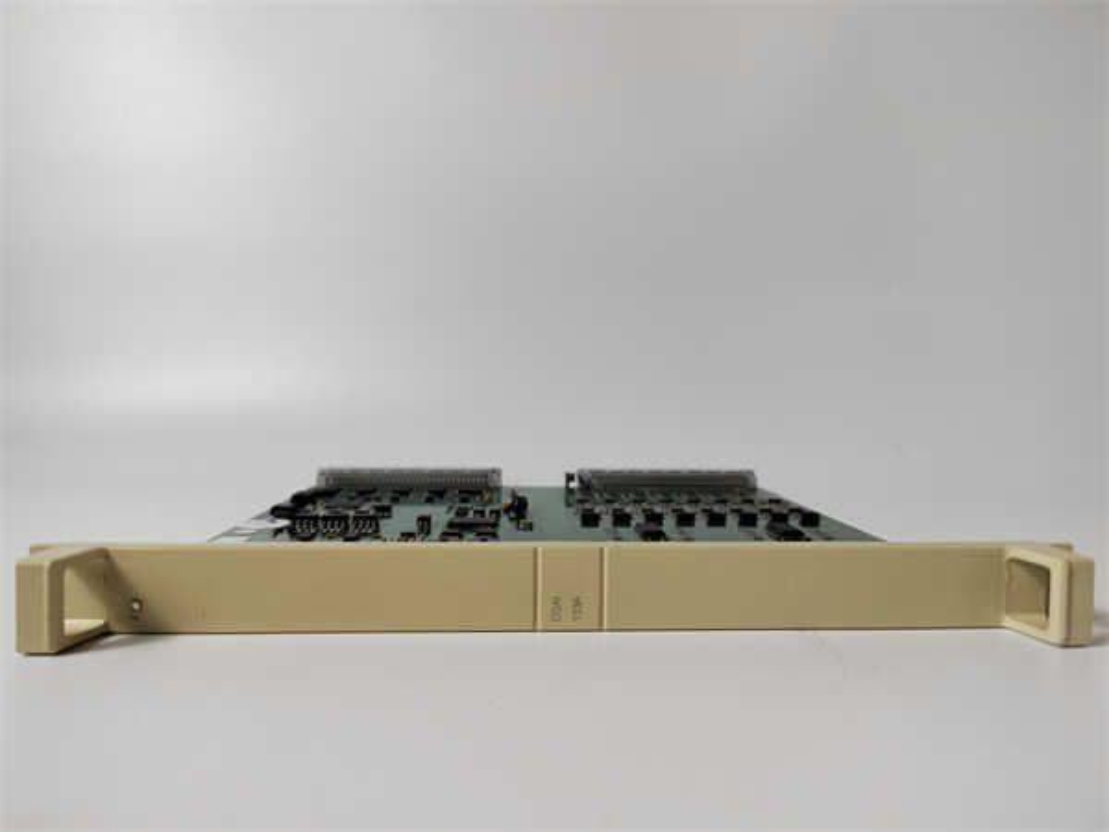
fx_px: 737
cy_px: 416
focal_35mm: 23
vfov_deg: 58.9
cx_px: 554
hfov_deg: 73.9
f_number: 1.9
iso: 434
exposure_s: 1/120
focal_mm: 5.52
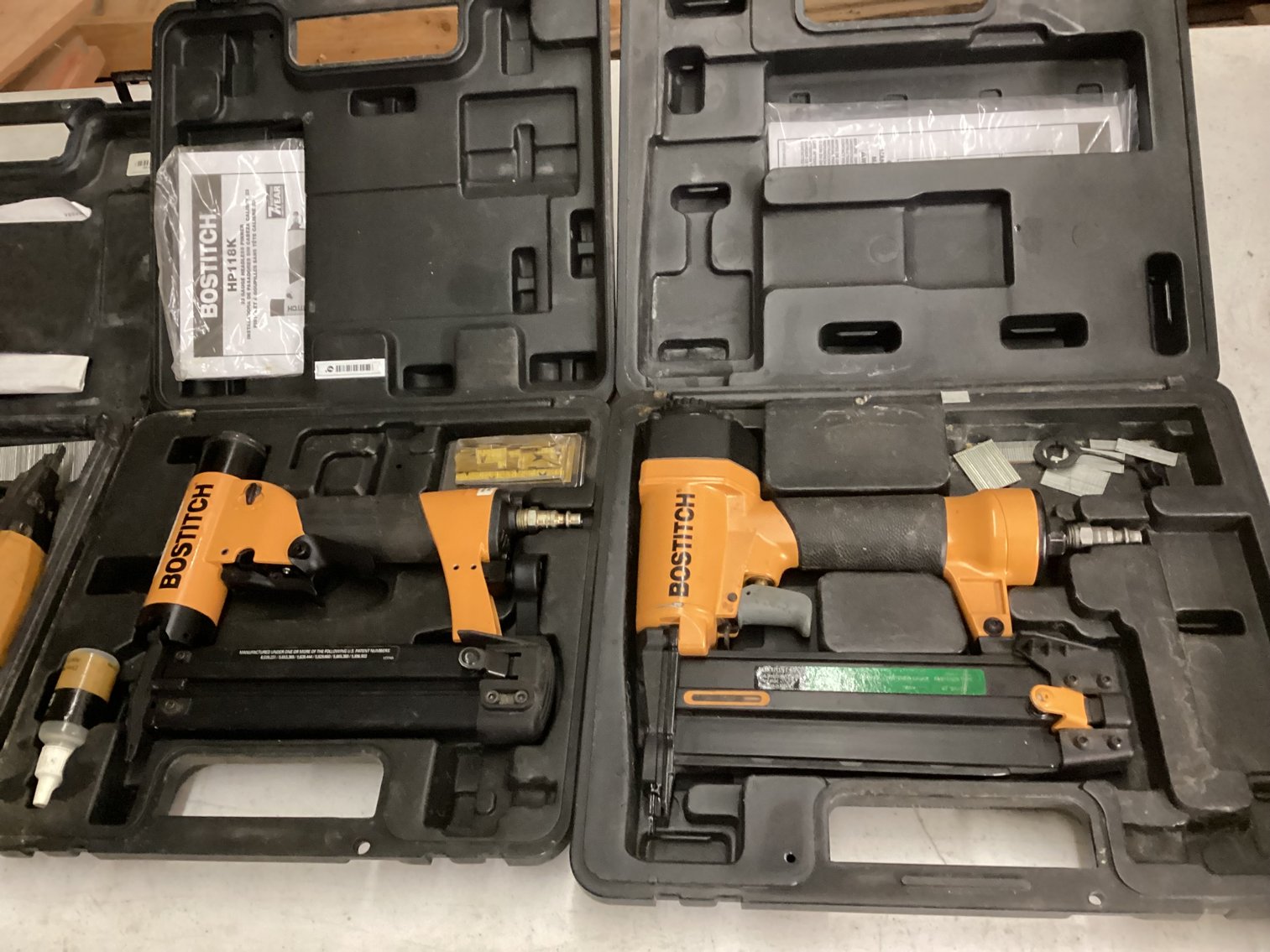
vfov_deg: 45.4
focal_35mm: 31
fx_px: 1137
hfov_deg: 58.3
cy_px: 476
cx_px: 635
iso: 640
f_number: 2.4
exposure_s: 1/24
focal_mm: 3.3
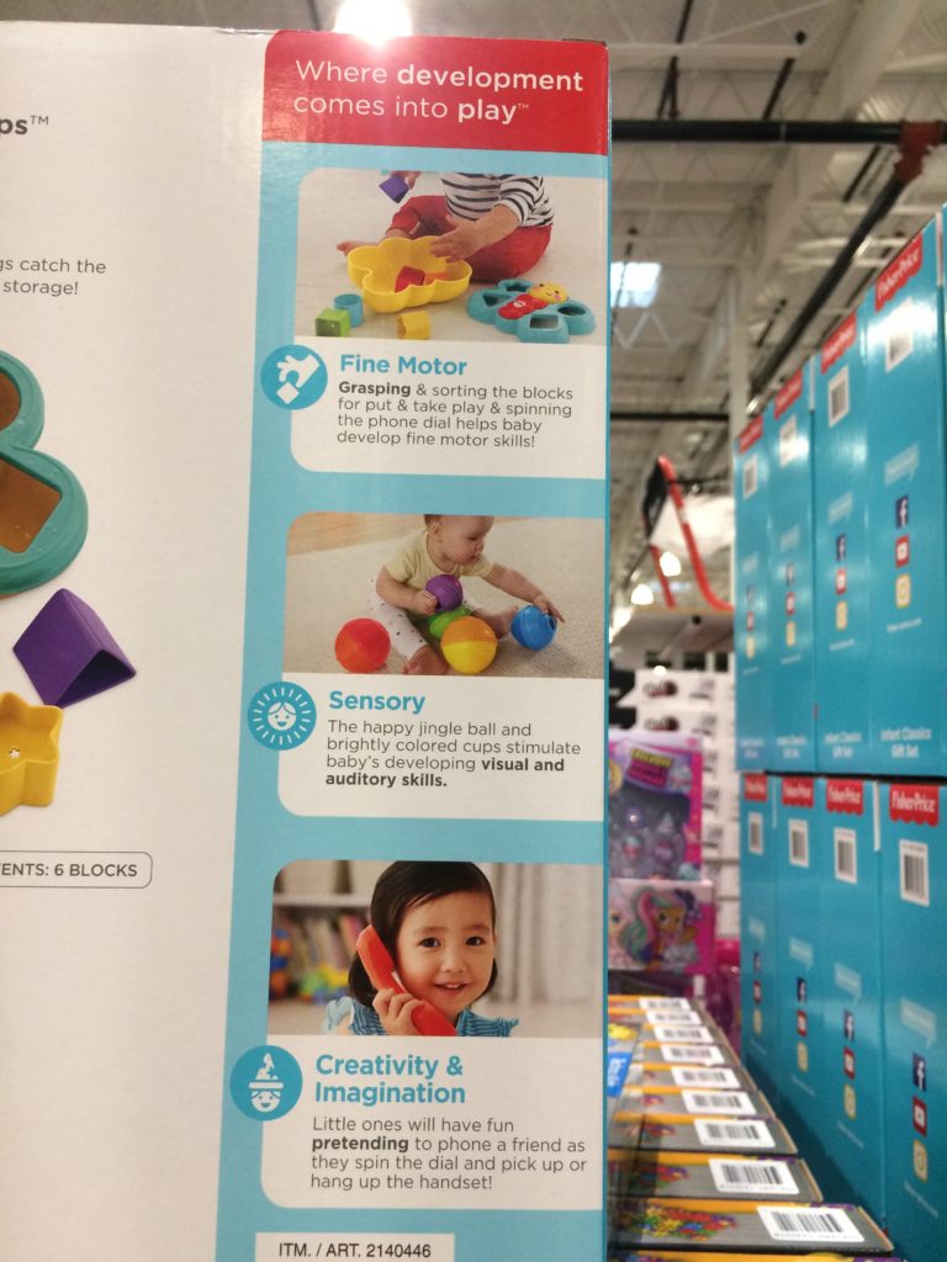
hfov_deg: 48.2
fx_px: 1058
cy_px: 631
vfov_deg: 61.7
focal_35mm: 29
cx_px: 474
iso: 80
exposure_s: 1/33
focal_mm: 4.15
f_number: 2.2
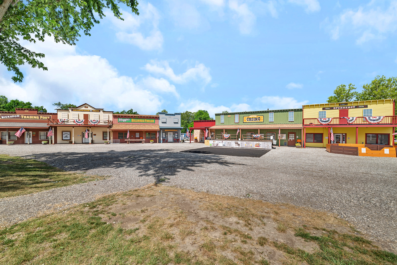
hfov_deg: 104.3
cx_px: 198
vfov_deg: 81.2
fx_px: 154
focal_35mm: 14
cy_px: 132
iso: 500
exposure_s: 1/500
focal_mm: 14
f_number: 8
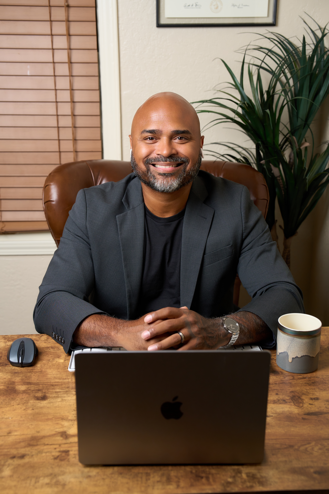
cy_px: 247
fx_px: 672
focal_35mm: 49
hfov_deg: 27.5
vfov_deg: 40.3
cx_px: 164
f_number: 4.5
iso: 400
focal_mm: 49
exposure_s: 1/250
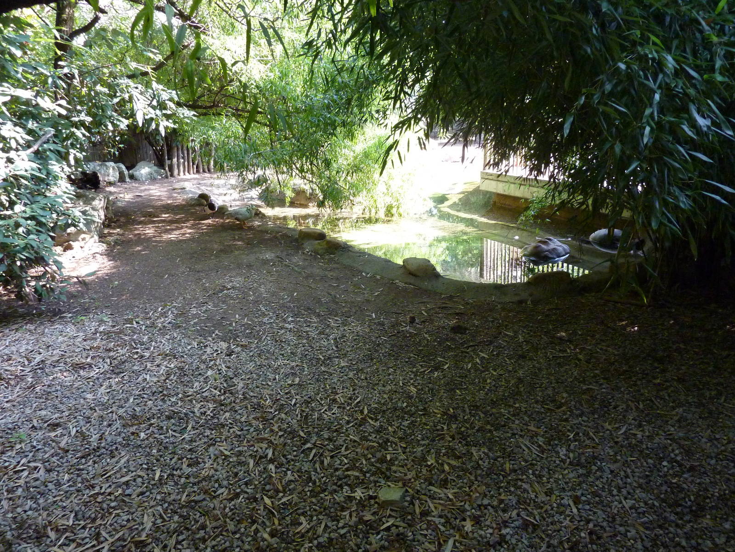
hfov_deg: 69.4
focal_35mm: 25
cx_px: 368
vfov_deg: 54.9
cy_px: 276
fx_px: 531
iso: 400
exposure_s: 1/125
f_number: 3.3
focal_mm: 4.1
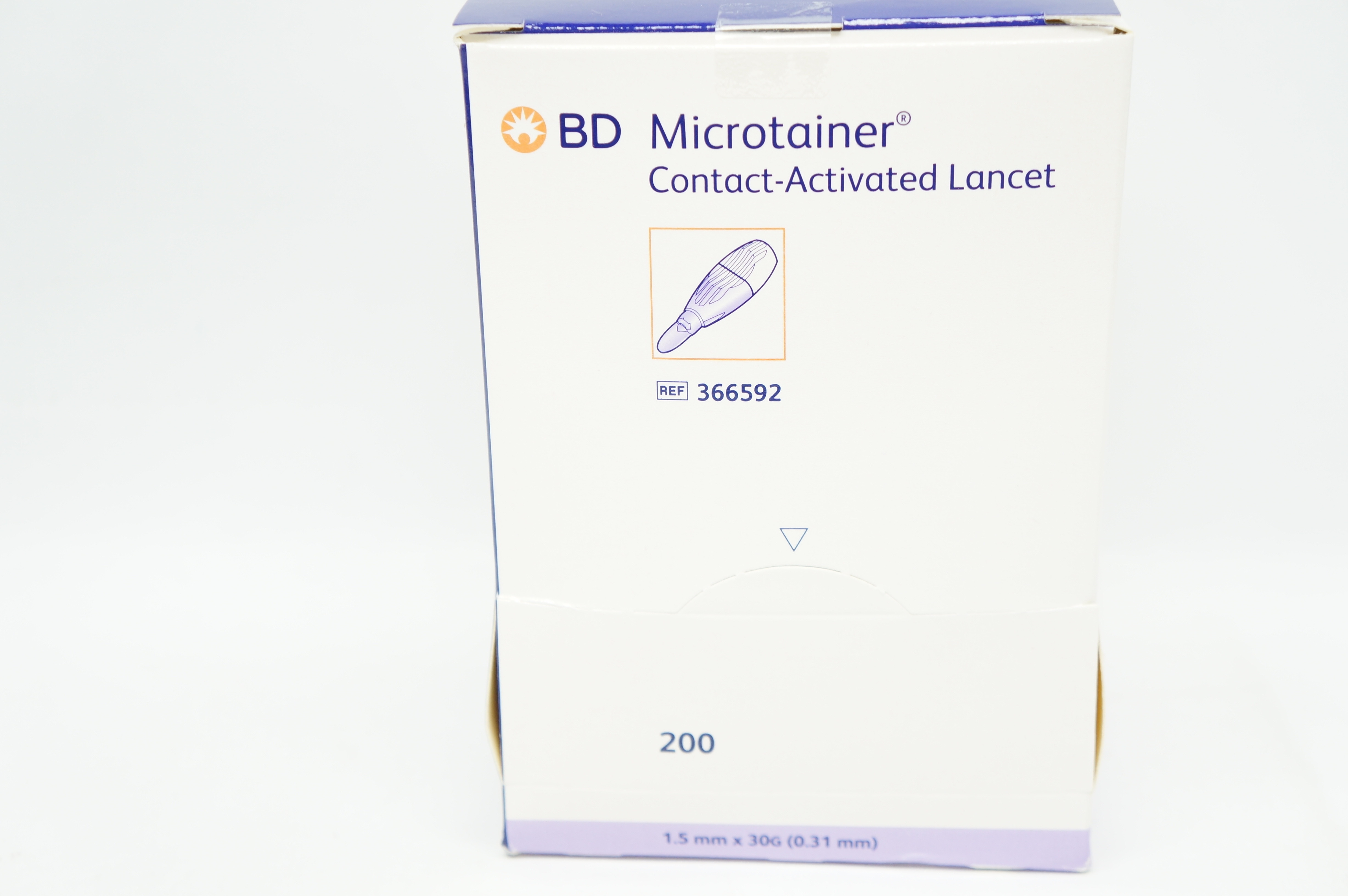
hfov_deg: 35.1
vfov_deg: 23.7
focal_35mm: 57
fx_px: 2132
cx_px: 674
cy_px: 448
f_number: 4.5
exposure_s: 1/60
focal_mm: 38
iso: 400
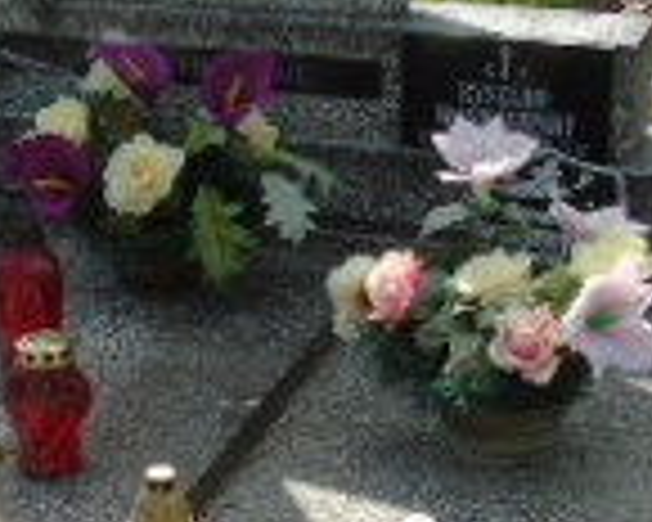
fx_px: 2084
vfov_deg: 14.2
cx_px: 193
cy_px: 418
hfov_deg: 17.7
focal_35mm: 108
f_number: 3.4
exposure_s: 1/500
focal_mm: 4.4
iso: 80
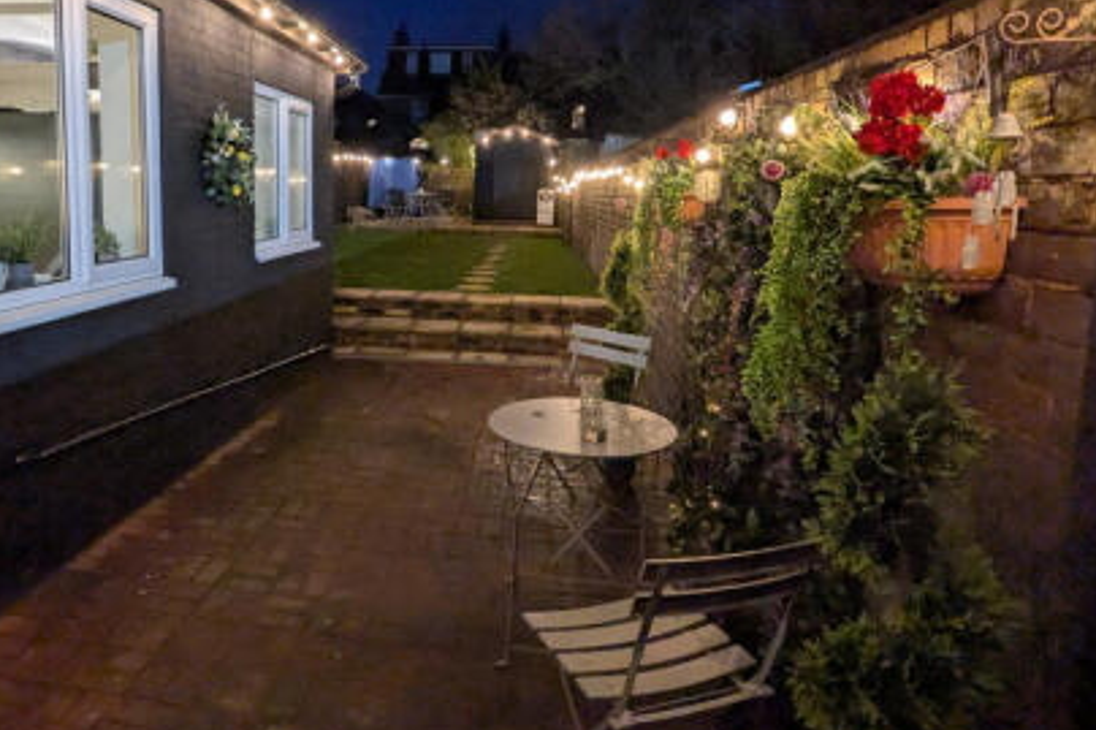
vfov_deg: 52.5
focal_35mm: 24
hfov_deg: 72.6
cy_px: 275
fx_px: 730
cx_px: 416
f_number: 2.2
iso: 468
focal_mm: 2.35
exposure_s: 1/25
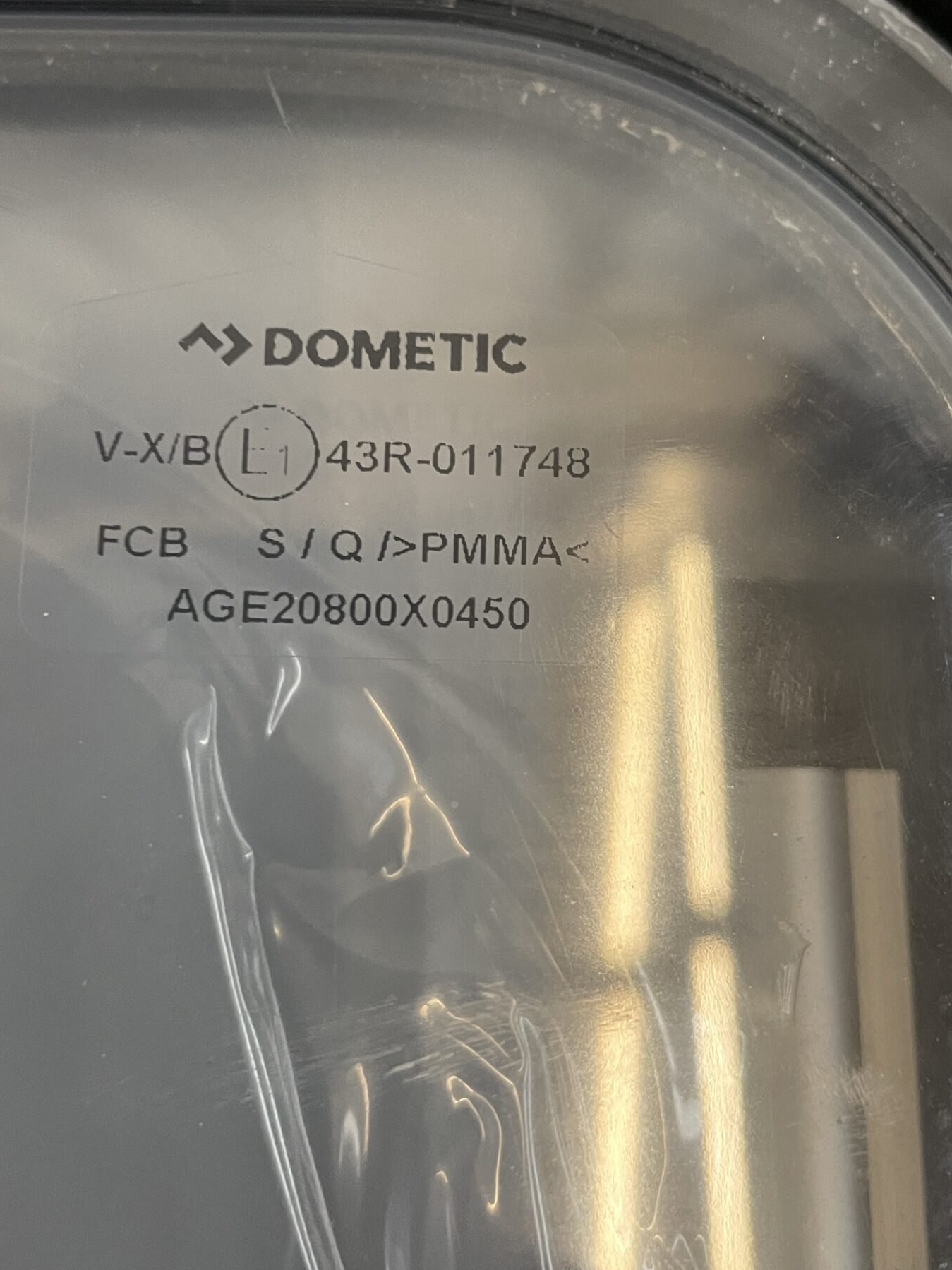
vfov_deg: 50.0
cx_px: 456
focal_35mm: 37
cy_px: 544
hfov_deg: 38.7
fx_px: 1357
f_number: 1.6
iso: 400
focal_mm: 4.2
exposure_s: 1/33
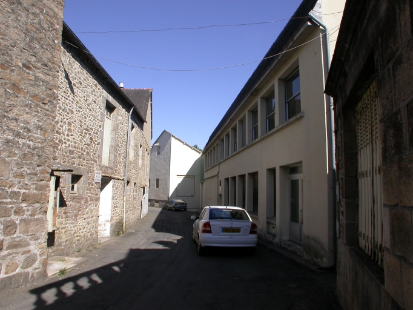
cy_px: 155
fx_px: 454
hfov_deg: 49.0
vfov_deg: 37.7
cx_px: 206
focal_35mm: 38
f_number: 6.7
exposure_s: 1/358
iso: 100
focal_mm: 7.85
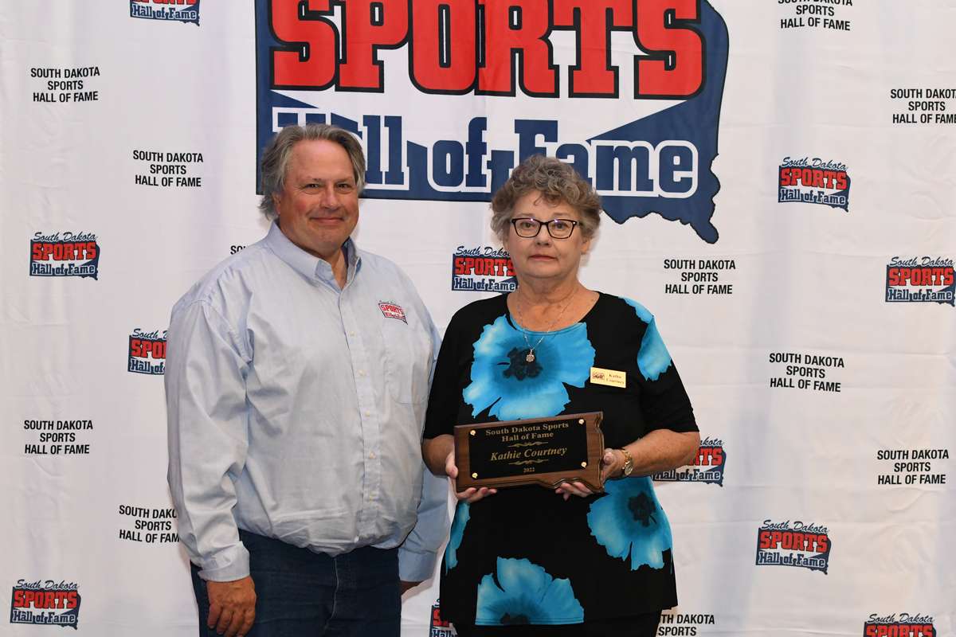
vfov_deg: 11.1
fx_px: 3266
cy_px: 318
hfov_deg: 16.7
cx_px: 478
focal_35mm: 123
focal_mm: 82
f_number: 4
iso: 4000
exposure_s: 1/100
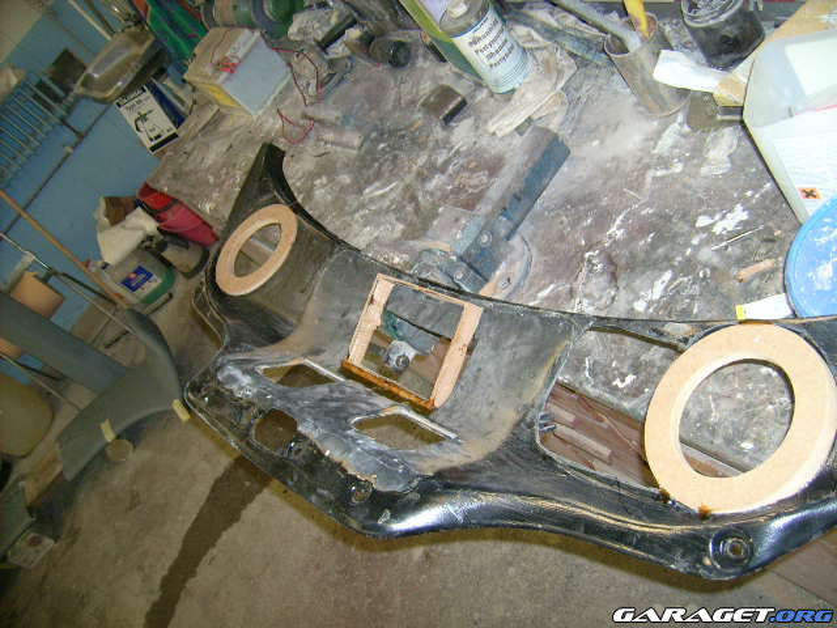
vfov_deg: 40.7
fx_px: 846
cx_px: 418
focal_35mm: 35
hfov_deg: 52.6
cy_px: 314
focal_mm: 5.95
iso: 100
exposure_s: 1/60
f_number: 2.8
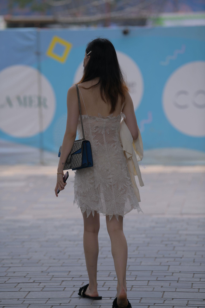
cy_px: 154
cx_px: 102
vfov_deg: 11.7
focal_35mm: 175
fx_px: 1494
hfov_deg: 7.8
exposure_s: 1/800
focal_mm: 175
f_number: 3.5
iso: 160
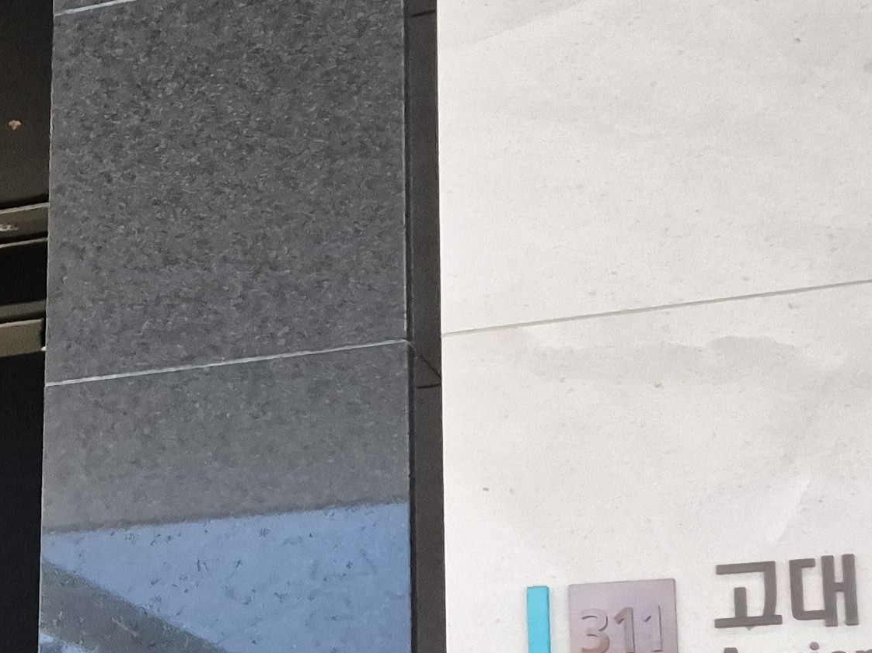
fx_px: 2065
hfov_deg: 23.0
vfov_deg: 17.7
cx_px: 18
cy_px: 612
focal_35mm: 82
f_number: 1.8
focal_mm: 5.4
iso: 800
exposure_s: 1/120
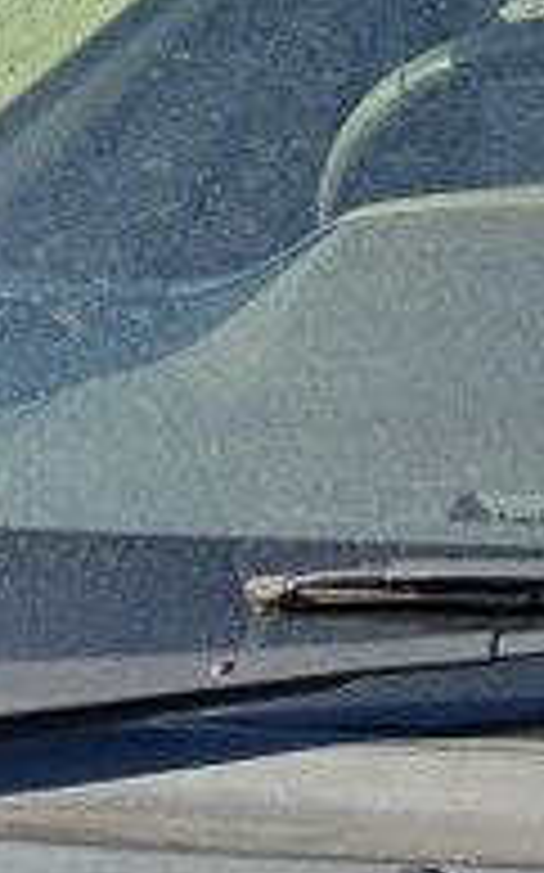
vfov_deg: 19.7
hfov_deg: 10.7
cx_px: 1272
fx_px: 2494
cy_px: 220
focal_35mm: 105
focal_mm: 5.23
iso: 50
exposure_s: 1/590
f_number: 1.8
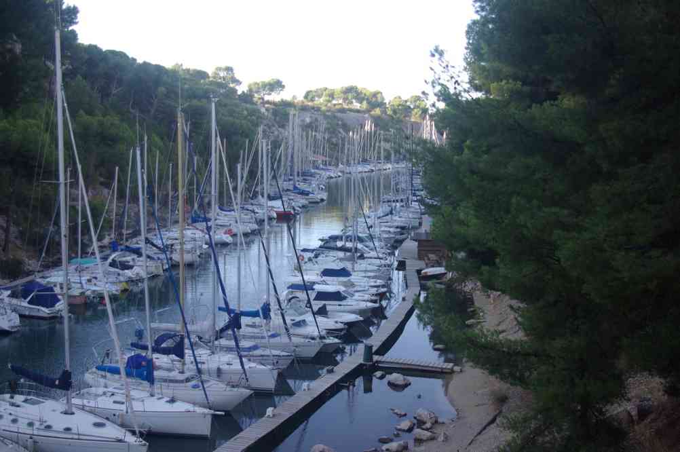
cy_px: 226
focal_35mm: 46
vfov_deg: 28.9
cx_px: 340
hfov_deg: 42.4
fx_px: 877
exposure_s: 1/90
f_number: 4.5
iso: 100
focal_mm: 31
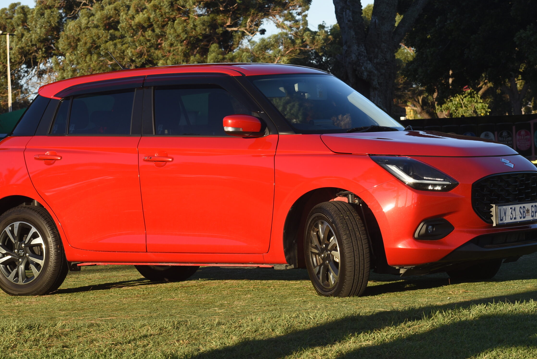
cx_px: 258
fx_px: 2209
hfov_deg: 13.9
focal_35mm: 148
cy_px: 180
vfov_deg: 9.3
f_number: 10
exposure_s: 1/100
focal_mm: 86
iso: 100
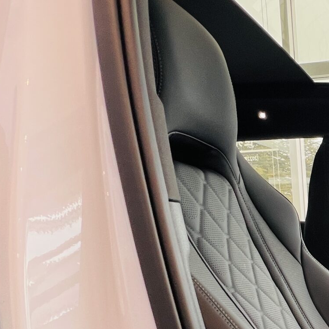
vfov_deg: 37.8
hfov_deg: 26.8
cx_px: 518
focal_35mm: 39
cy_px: 335
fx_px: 419
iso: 80
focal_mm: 1.57
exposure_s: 1/99
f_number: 1.8
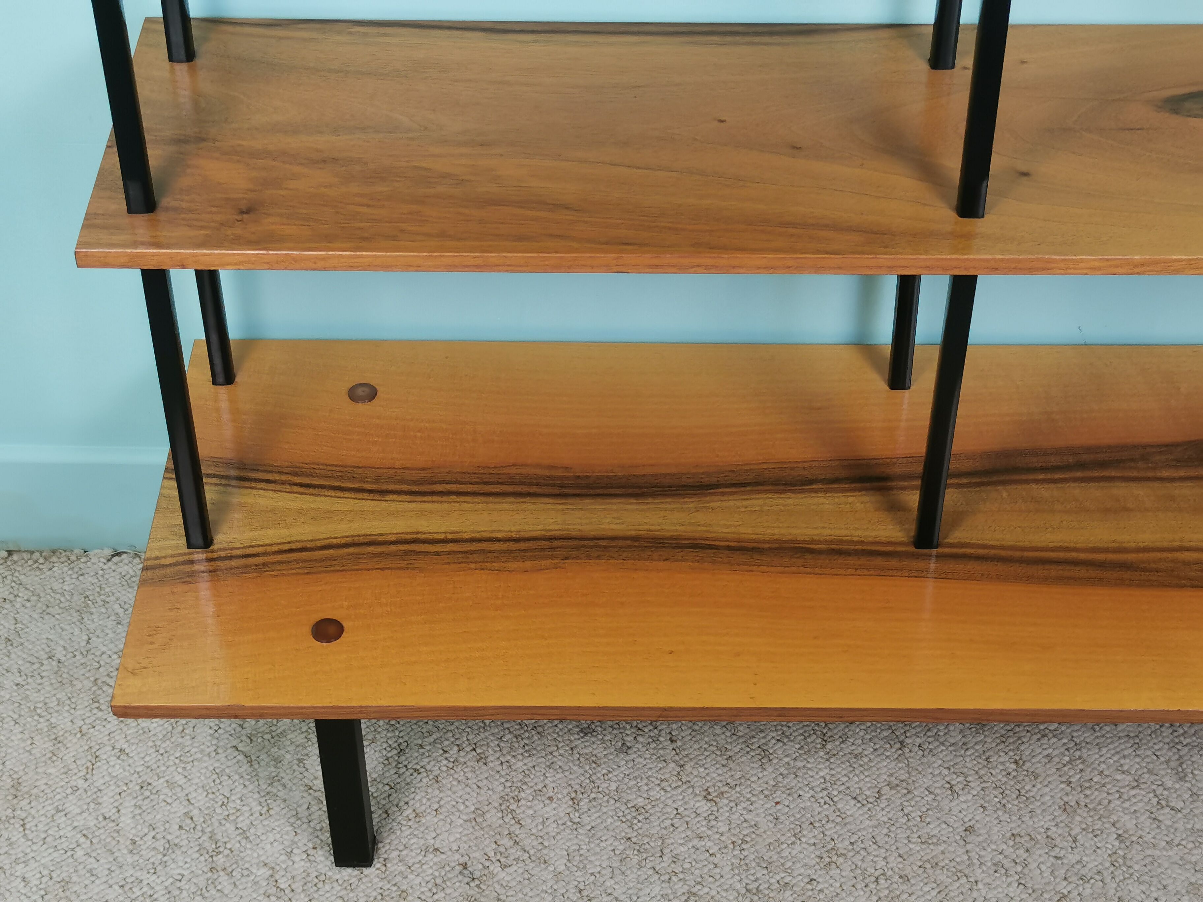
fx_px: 2224
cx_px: 602
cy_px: 451
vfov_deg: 22.9
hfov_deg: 30.3
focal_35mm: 64
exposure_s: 1/100
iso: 80
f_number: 1.8
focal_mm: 5.58
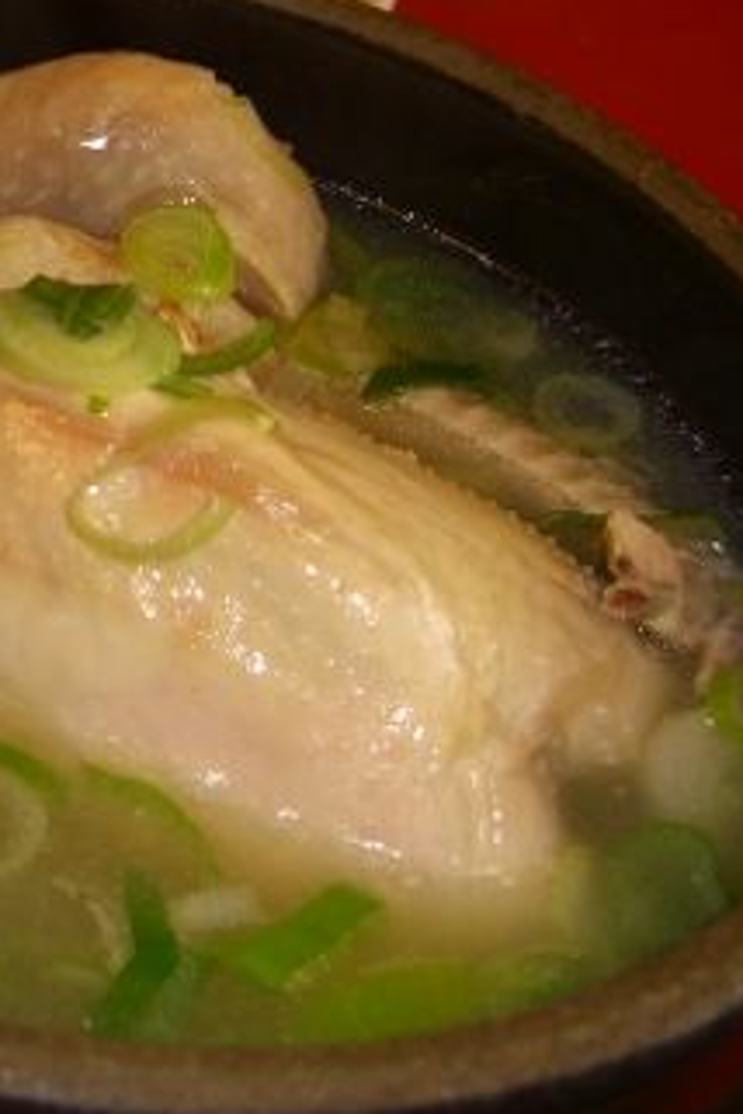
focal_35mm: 80
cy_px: 328
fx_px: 2476
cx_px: -264
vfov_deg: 25.2
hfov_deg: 16.0
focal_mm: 7.9
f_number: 2.8
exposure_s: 1/60
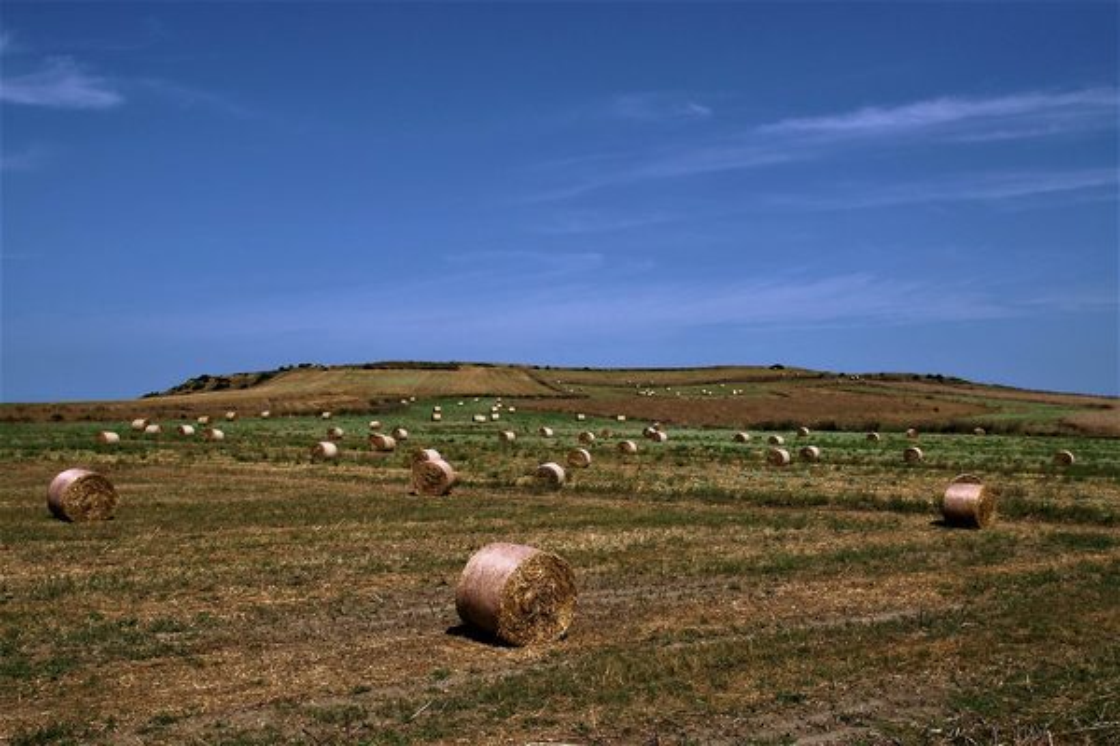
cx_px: 560
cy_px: 373
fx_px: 1120
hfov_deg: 53.1
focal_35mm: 36
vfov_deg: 36.9
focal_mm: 24
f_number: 18
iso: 100
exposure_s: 1/125
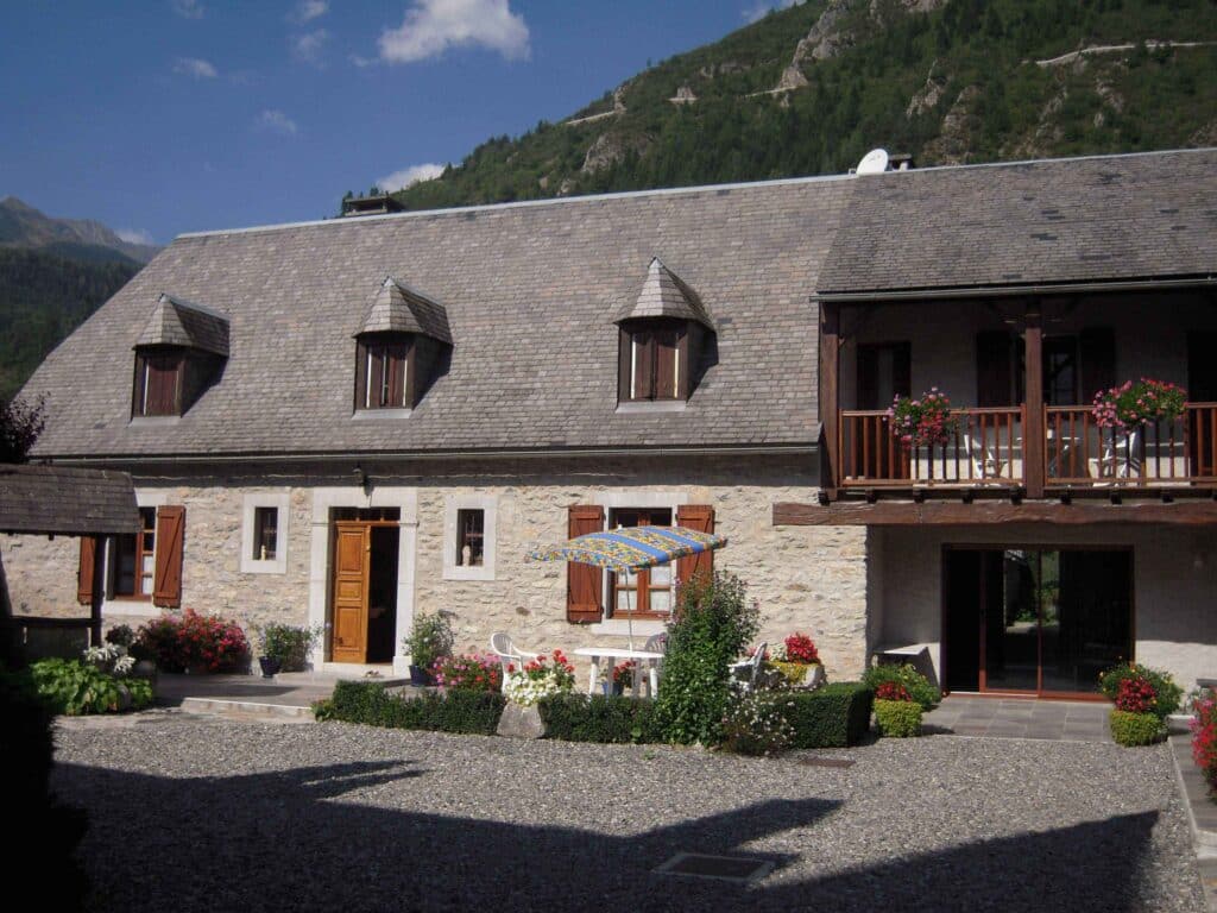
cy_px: 456
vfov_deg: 38.7
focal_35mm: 37
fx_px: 1301
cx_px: 608
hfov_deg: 50.1
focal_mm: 6.5
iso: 100
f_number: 6.1
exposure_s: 1/500
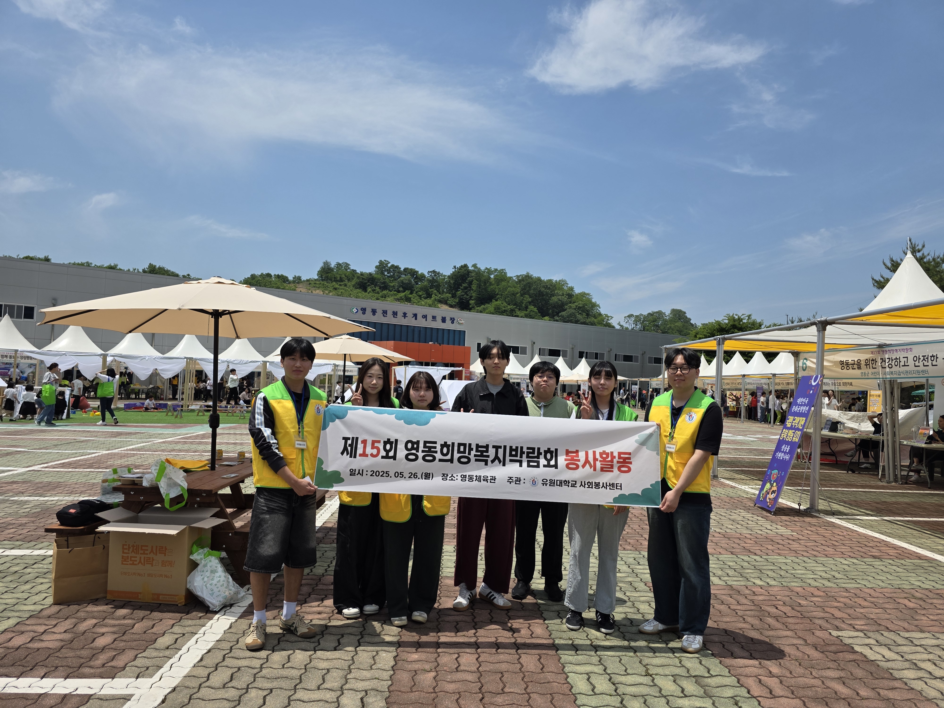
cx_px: 472
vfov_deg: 58.9
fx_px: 627
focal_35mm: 23
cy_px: 354
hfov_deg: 73.9
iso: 64
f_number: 1.7
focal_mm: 6.3
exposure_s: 1/7944
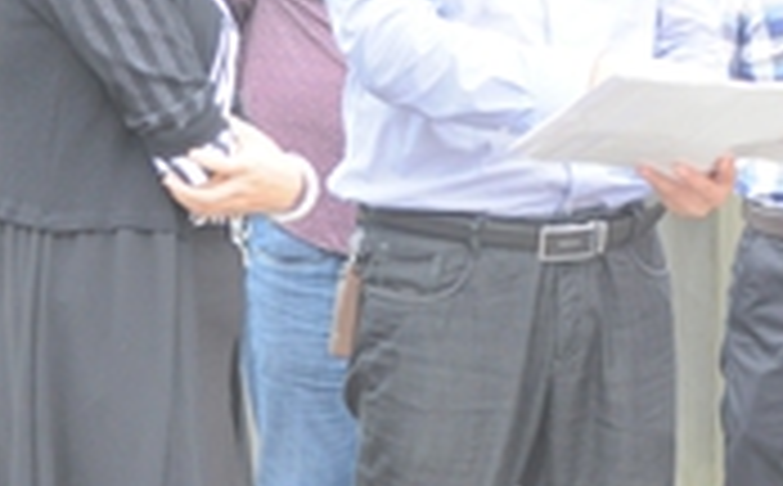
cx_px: 724
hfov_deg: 11.8
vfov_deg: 7.4
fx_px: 3748
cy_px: 140
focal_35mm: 176
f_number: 5.3
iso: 800
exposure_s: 1/50
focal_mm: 40
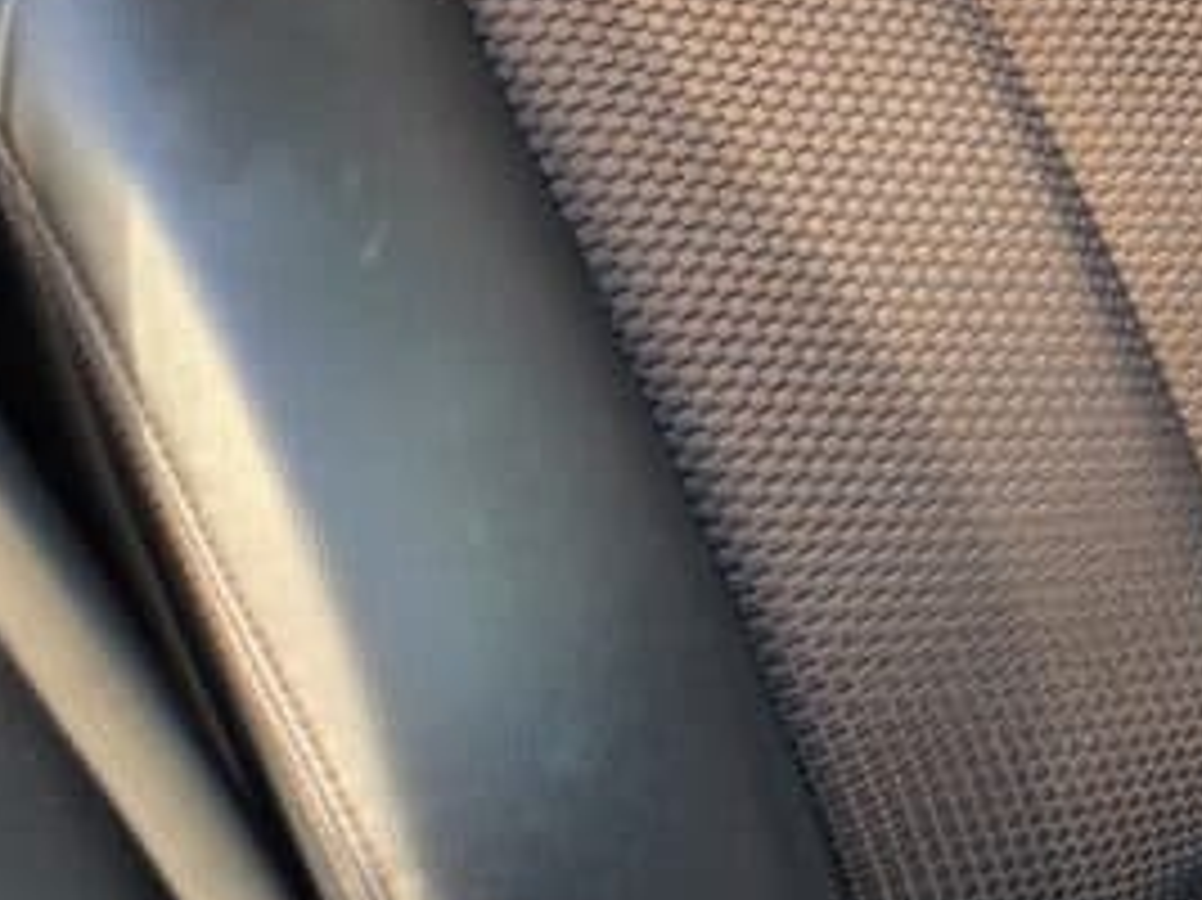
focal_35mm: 69
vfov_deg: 20.1
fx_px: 2395
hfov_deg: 23.2
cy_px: -158
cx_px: 1765
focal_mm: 5.4
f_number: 1.8
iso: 125
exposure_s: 1/180
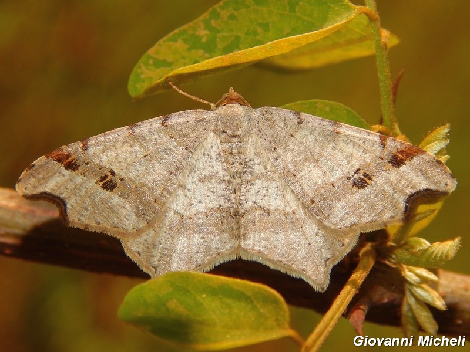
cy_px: 176
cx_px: 235
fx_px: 1426
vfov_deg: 14.1
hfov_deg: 18.7
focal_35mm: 105
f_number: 9
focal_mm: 18.7
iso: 125
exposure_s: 1/250
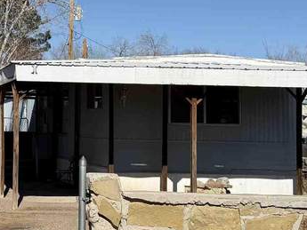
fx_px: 790
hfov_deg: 21.4
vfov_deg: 16.5
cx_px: 12
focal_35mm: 89
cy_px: 67
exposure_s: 1/7353
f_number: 1.78
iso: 80
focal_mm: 6.76
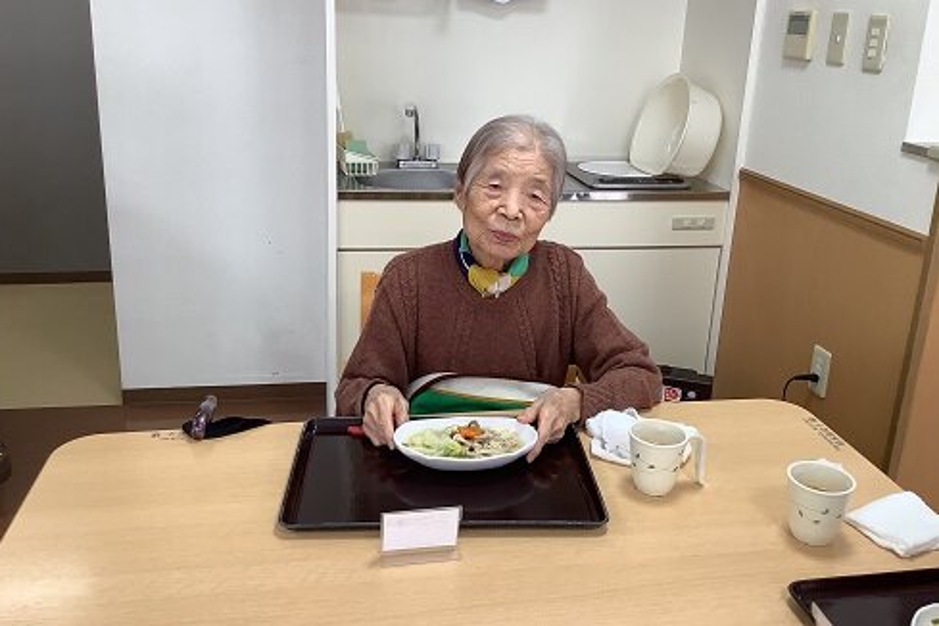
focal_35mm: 33
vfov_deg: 39.9
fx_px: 861
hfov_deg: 57.2
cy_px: 281
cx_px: 461
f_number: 2.4
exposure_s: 1/100
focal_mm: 3.3
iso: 80
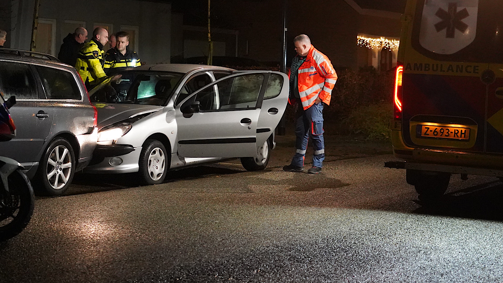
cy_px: 66
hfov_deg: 23.4
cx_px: 225
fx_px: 1214
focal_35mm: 91
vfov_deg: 13.2
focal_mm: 56
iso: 12800
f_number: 4
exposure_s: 1/160
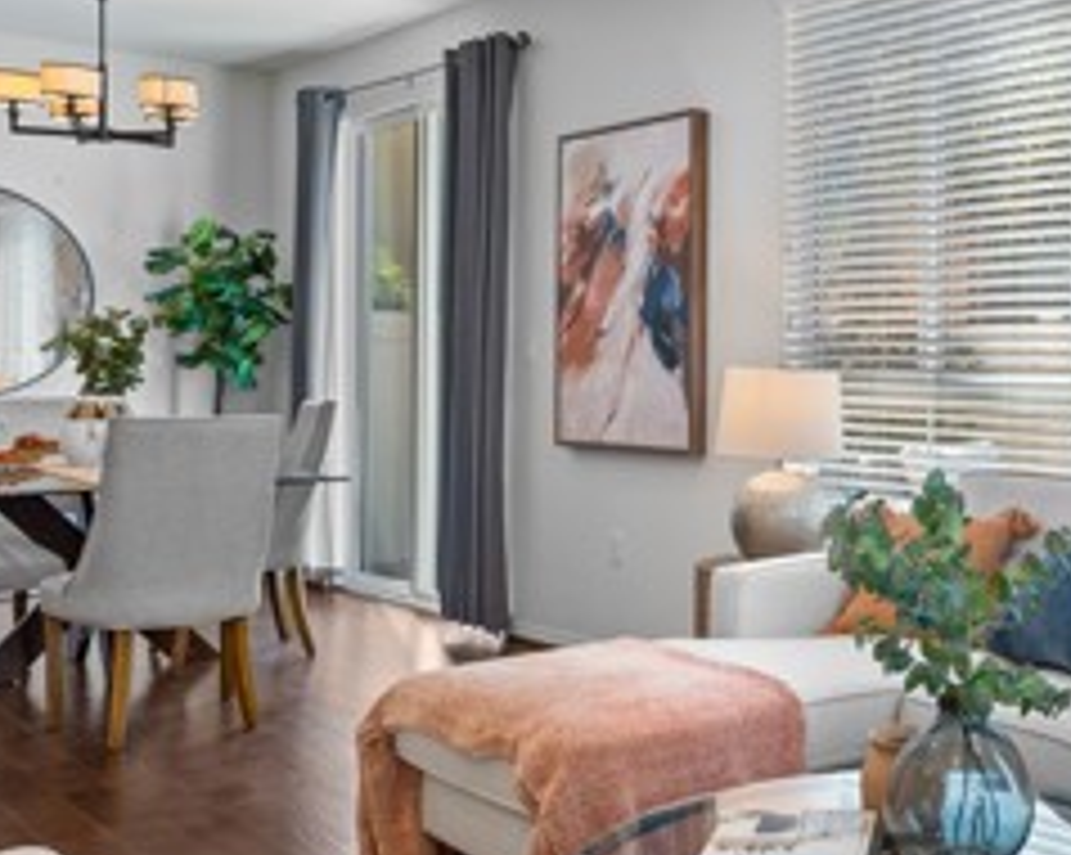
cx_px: 1048
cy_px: 362
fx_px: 1386
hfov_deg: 38.0
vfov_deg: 34.2
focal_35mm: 44
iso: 320
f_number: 8
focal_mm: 17.3
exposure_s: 1/3
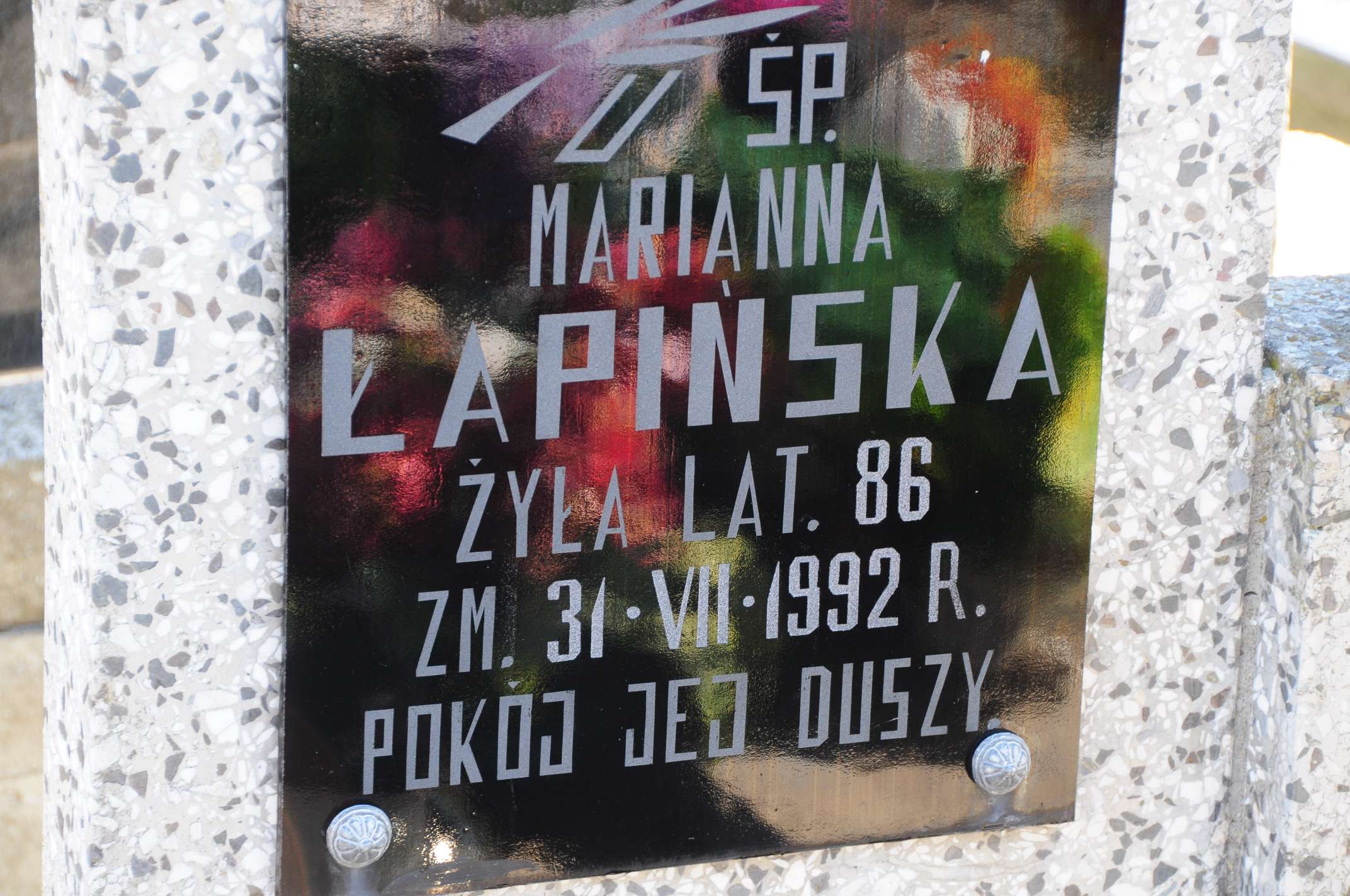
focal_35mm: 142
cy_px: 448
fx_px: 5337
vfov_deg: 9.6
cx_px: 675
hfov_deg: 14.4
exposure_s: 1/60
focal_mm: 95
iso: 320
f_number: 7.1
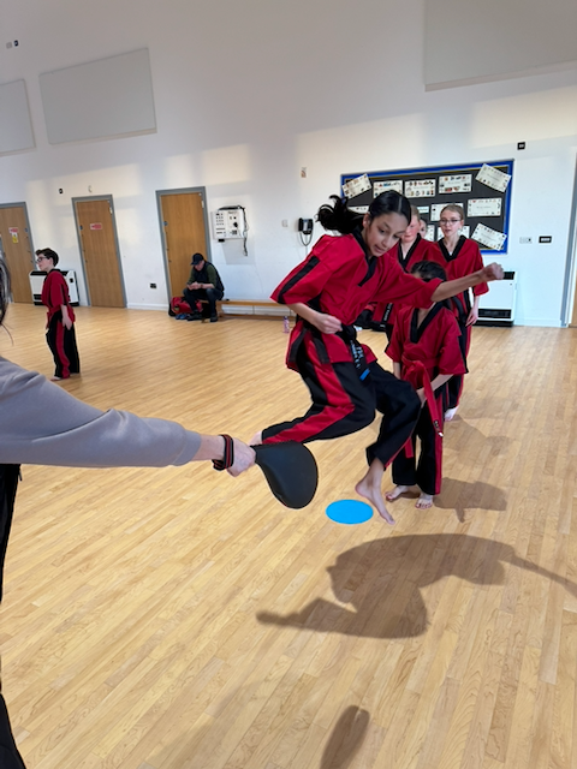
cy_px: 384
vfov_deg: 71.6
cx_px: 288
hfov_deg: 56.8
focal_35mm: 24
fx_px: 533
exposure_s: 1/100
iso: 125
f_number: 1.78
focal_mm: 6.76
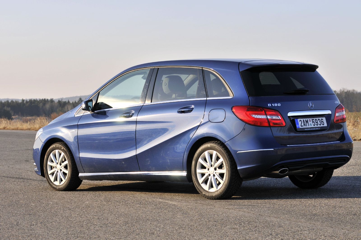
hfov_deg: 19.5
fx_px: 1051
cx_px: 180
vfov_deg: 13.0
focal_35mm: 105
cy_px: 120
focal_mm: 70
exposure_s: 1/640
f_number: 5
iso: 200
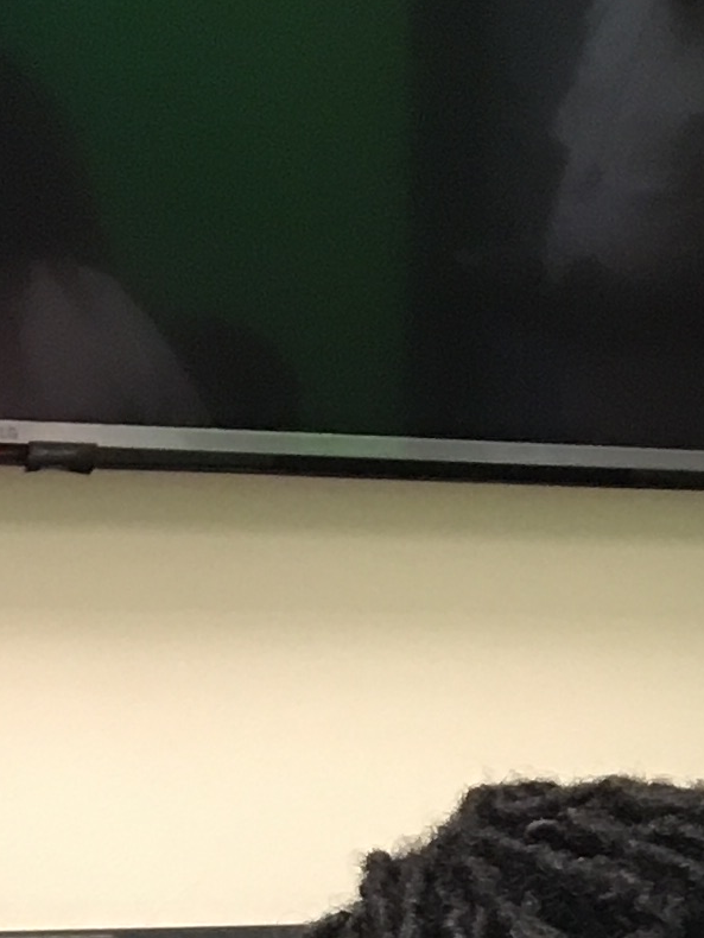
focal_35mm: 148
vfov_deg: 11.4
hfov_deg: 9.6
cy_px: 2154
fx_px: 4011
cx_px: 1175
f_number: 2.2
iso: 50
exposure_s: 1/15
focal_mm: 4.15
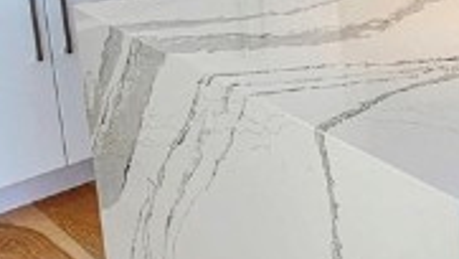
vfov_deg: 14.3
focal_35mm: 80
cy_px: -109
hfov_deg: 23.9
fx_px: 974
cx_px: 566
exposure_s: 1/206
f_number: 2.2
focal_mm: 2.2
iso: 50
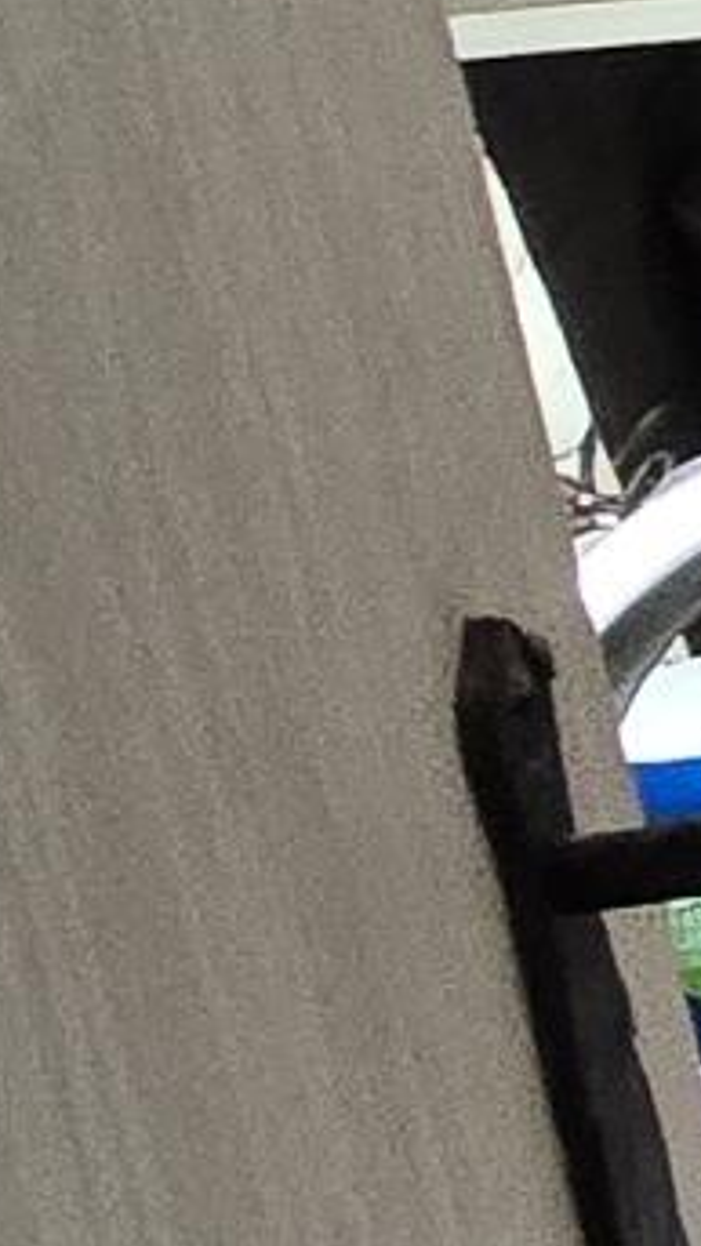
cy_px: 309
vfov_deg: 17.2
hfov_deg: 5.1
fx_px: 4097
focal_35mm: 124
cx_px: 4290
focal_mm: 2.2
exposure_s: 1/60
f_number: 2.2
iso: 320
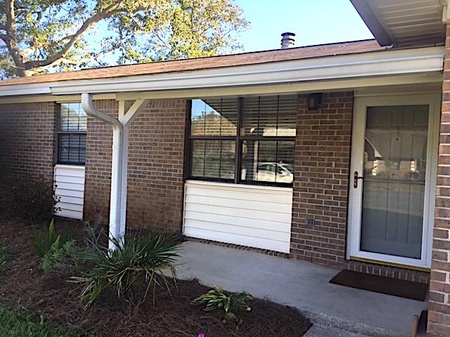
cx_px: 225
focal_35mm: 31
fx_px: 403
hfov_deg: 58.4
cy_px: 168
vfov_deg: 45.4
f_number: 2.4
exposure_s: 1/283
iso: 25
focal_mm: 3.3
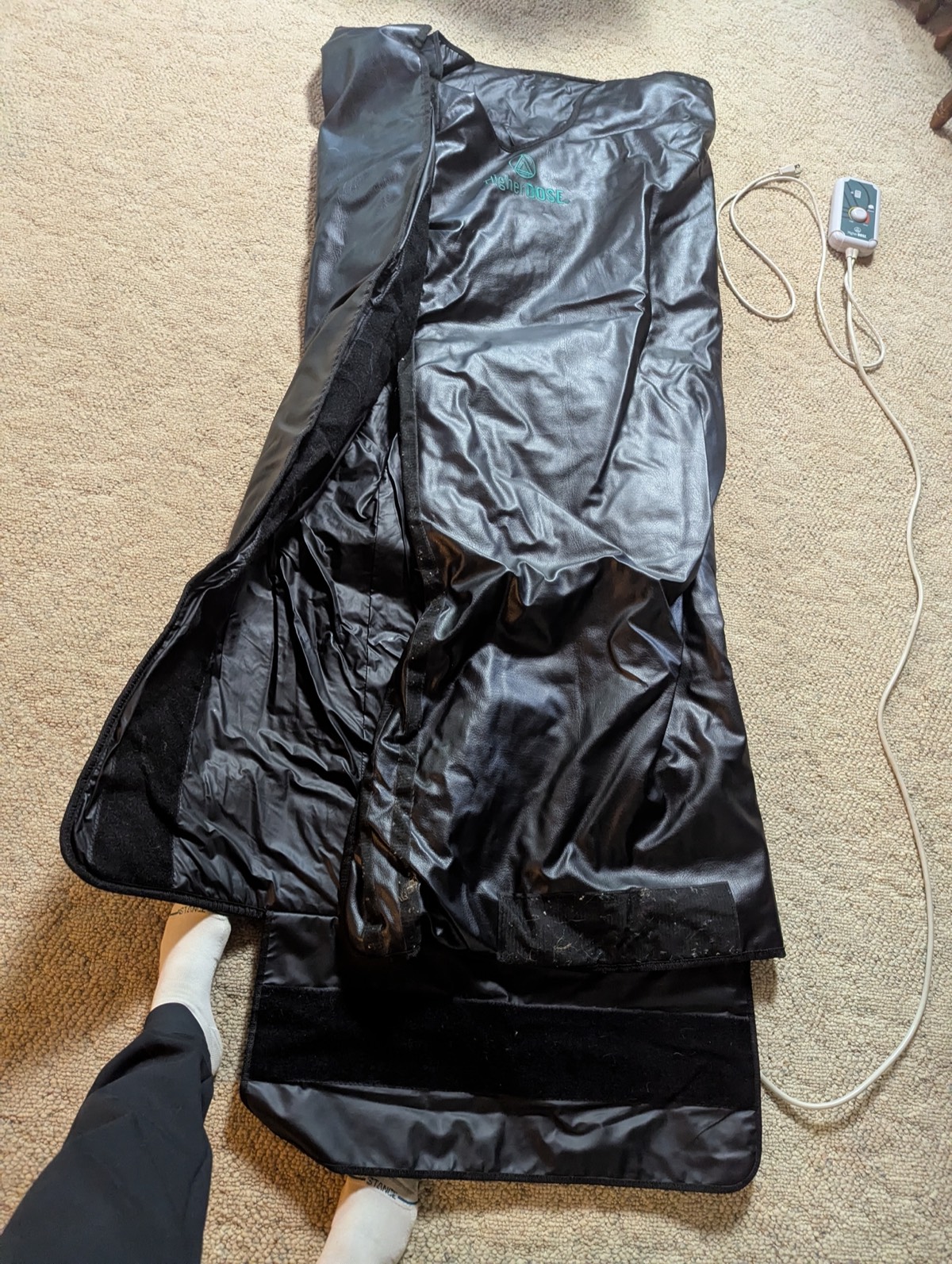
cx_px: 476
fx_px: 878
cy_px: 632
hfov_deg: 57.0
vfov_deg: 71.5
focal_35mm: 24
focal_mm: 6.81
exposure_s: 1/58.3
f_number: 1.85
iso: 2216
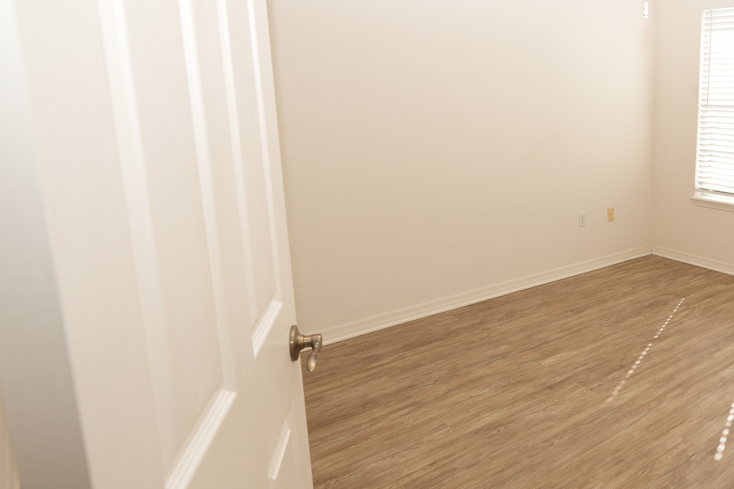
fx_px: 571
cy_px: 195
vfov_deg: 46.1
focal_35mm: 28
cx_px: 637
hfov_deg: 57.8
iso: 100
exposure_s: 1/50
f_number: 5.6
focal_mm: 16
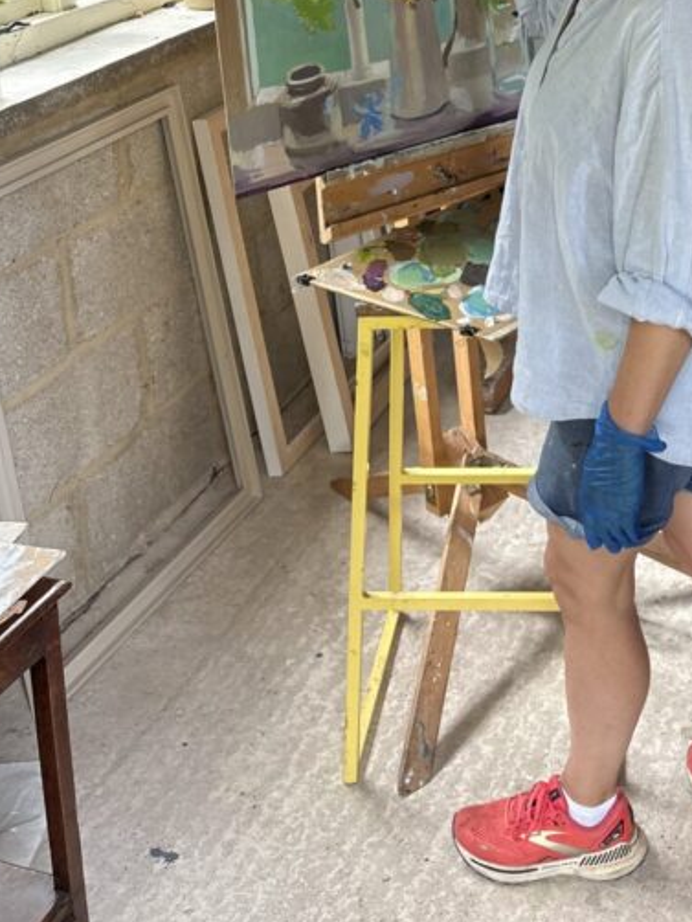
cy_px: 18
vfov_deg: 33.4
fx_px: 1411
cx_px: 587
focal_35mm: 53
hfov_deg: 26.8
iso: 125
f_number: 1.6
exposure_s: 1/61
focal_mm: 5.96
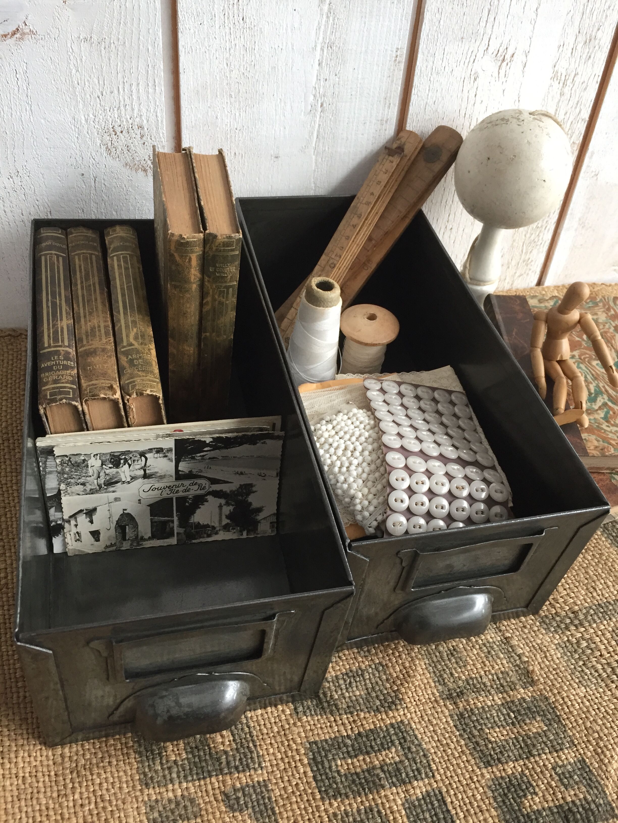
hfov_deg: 48.2
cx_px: 309
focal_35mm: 29
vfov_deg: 61.7
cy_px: 412
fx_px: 690
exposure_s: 1/33
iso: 64
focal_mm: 4.15
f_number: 2.2
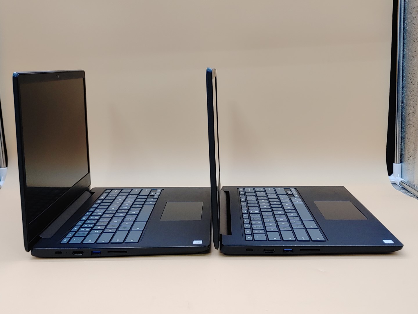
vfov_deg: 36.8
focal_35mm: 39
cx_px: 209
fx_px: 471
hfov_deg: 47.9
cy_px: 157
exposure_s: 1/65
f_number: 1.8
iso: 50
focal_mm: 4.36
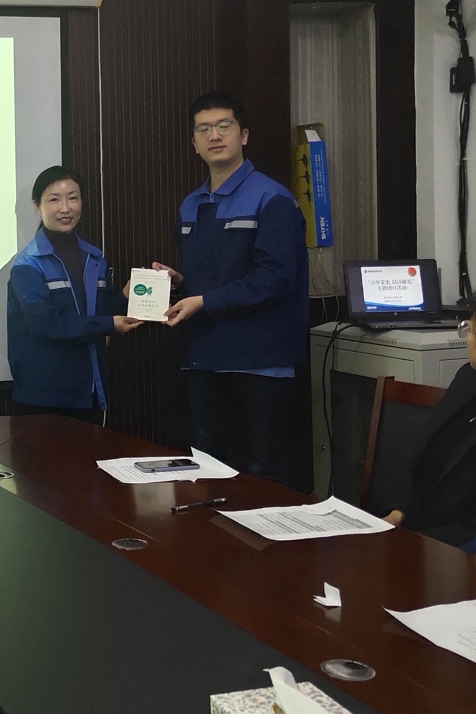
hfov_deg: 21.4
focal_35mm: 59
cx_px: -94
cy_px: 254
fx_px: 1170
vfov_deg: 33.7
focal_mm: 4.27
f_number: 1.8
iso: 252
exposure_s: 1/50
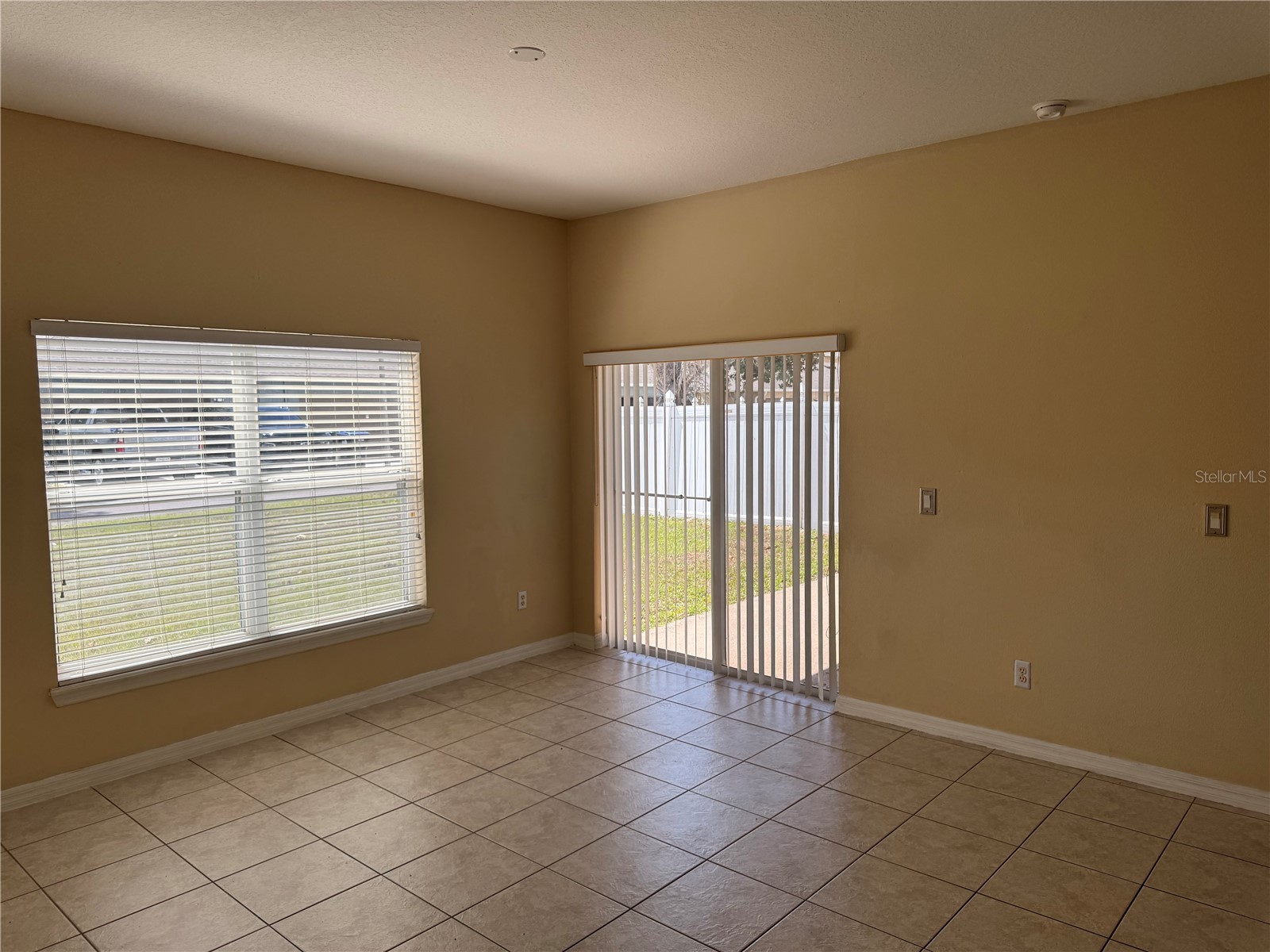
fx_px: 881
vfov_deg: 56.8
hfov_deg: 71.6
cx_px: 635
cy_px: 476
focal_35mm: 24
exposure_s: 1/1094
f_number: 1.78
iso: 80
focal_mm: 6.76
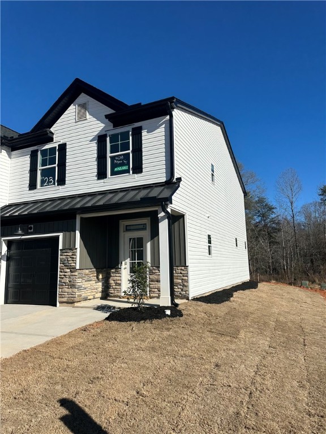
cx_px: 163
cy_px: 217
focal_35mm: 24
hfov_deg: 56.8
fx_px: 301
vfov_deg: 71.6
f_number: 1.78
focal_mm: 6.86
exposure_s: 1/8197
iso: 80
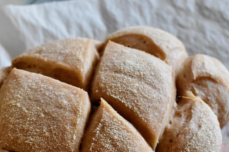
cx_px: 91
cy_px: 111
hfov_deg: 16.4
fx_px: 795
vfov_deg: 10.9
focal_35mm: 125
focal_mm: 50
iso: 4000
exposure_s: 1/100
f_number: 5.6
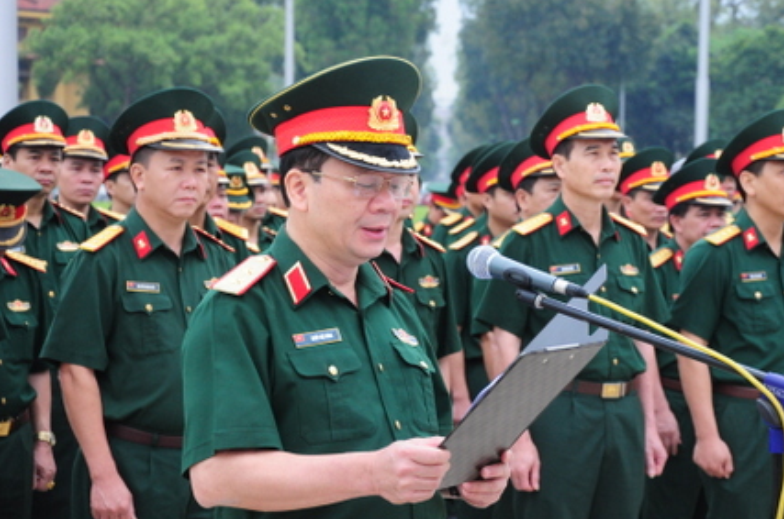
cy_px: 235
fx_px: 2521
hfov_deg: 17.7
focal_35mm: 116
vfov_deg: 11.8
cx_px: 457
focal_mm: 66
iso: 800
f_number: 6.3
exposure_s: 1/60
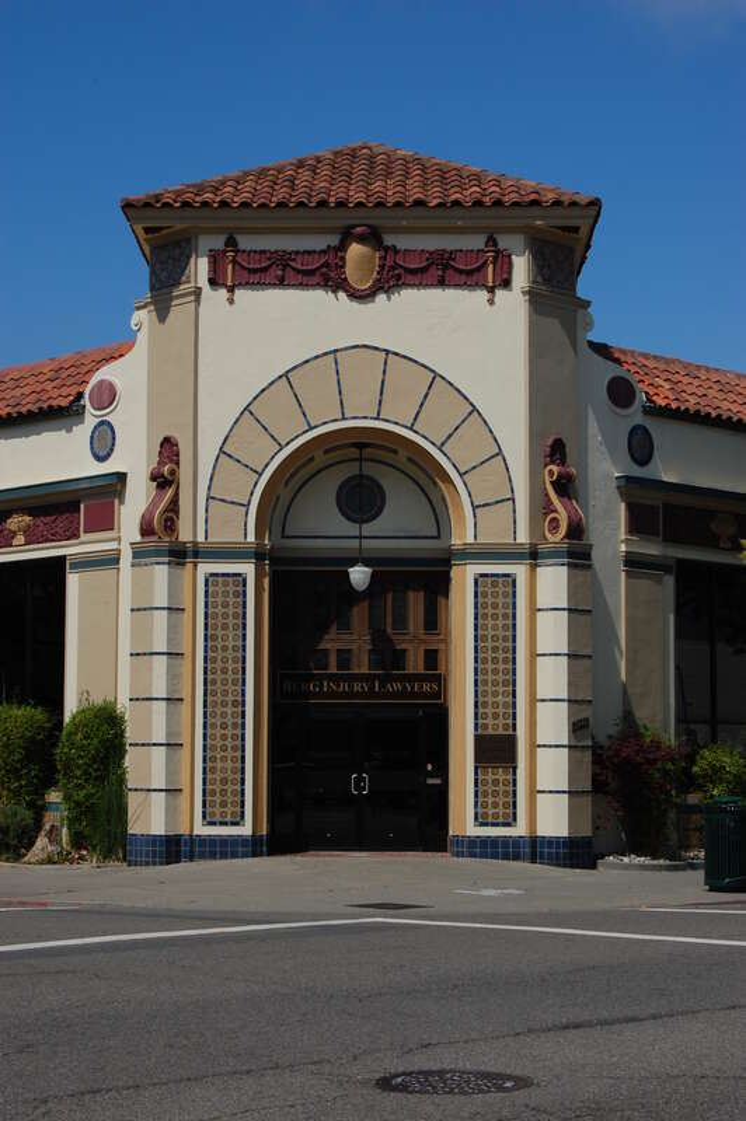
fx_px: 2102
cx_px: 373
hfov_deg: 20.1
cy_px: 560
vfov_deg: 29.9
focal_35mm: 68
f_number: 16
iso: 200
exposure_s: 1/250
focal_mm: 45
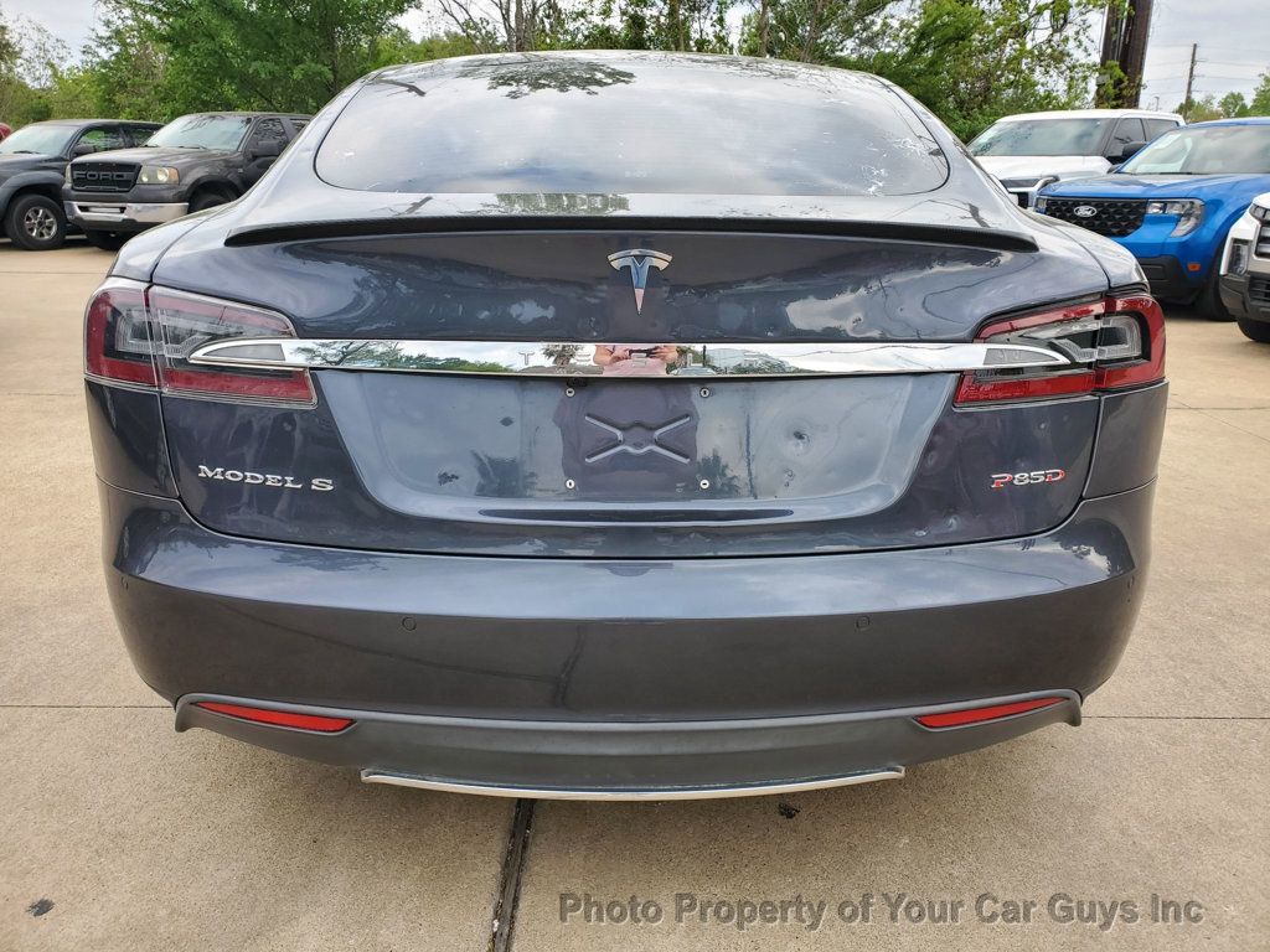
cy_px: 476
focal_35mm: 26
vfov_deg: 53.1
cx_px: 635
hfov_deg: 67.3
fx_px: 954
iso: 50
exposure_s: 1/332
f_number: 2.4
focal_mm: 4.3
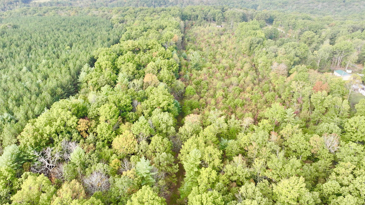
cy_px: 104
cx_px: 178
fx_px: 261
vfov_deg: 42.9
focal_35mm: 27
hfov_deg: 69.9
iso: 350
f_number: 2.8
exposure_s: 1/400
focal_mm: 12.29
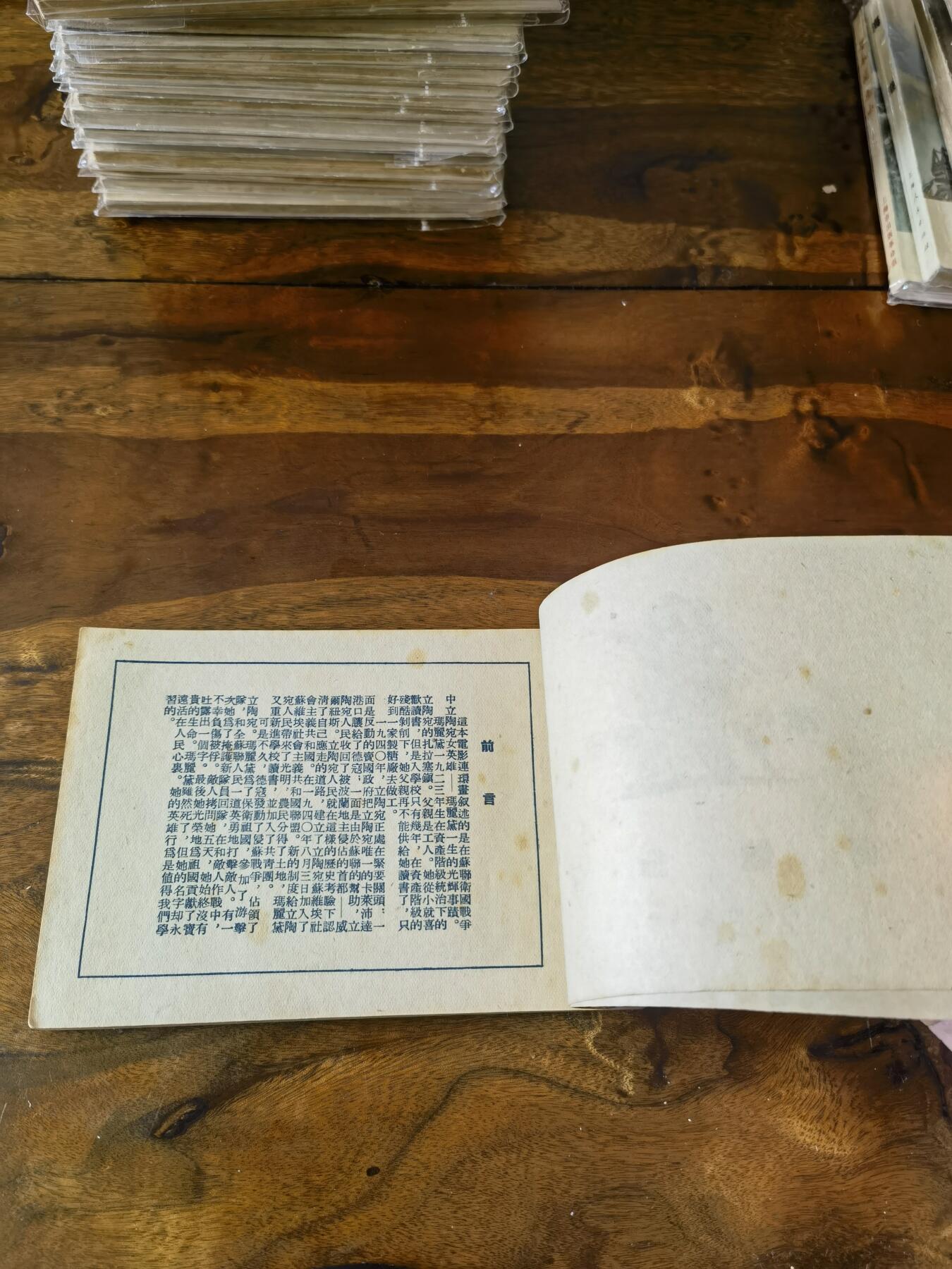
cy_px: 634
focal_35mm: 27
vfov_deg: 65.3
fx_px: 990
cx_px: 476
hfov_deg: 51.4
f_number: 1.9
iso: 200
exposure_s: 1/120
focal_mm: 6.67
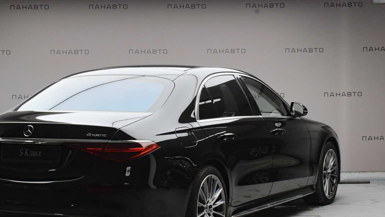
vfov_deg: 14.2
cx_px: 149
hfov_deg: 25.0
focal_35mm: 85
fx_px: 868
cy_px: 134
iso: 1000
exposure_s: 1/60
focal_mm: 42
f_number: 14
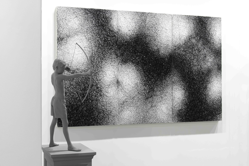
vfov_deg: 30.5
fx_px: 304
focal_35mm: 44
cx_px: 124
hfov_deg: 44.5
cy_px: 83
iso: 100
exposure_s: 1/2.5
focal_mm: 44
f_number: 11
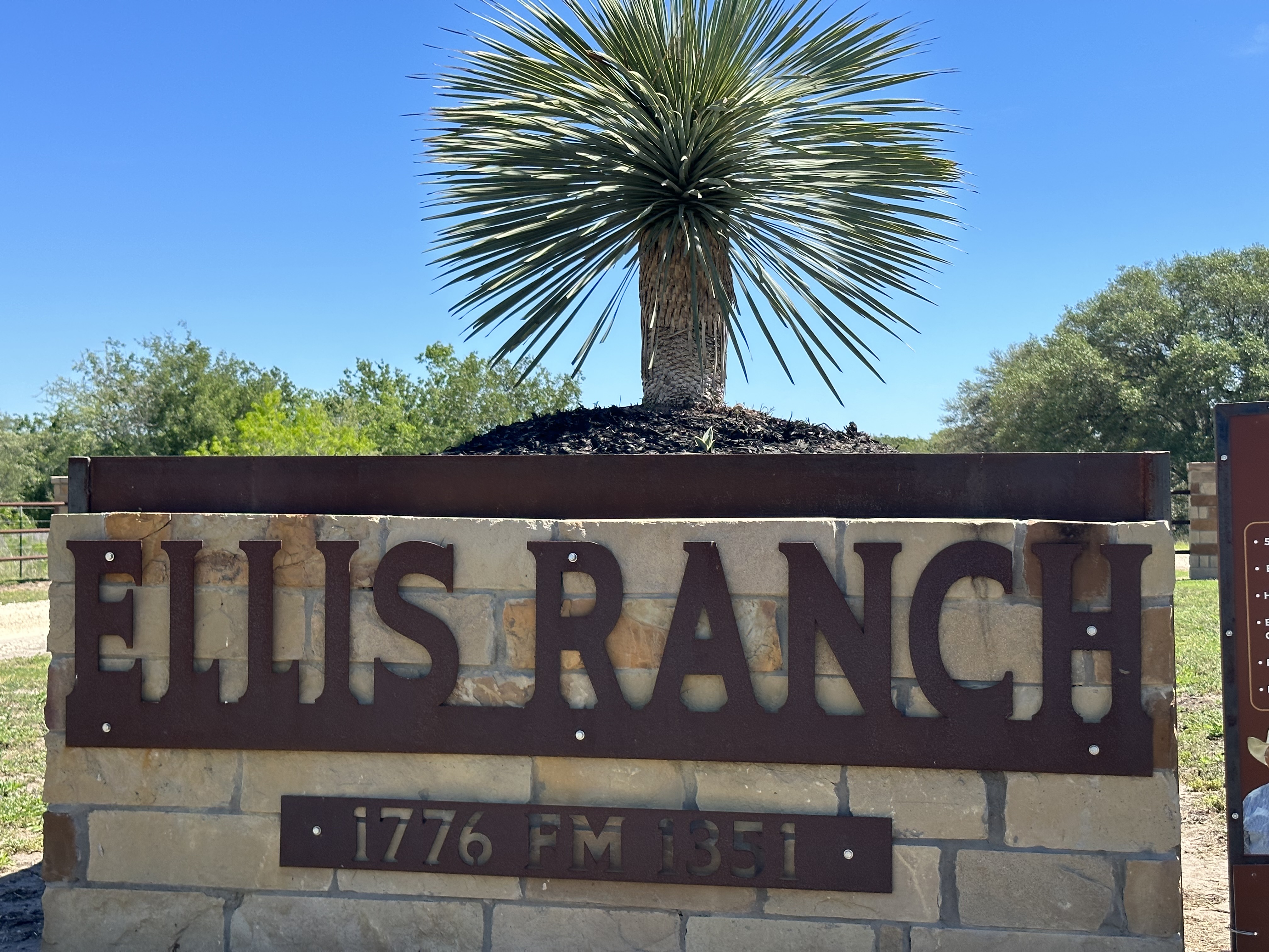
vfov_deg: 30.3
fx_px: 1760
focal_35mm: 48
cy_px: 476
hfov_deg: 39.7
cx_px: 634
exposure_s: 1/2890
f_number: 1.78
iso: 64
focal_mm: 6.86
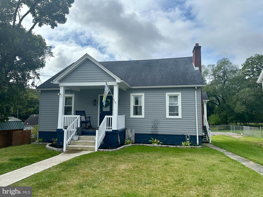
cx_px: 132
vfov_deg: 56.8
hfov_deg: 71.6
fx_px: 182
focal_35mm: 24
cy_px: 98
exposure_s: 1/5263
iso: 80
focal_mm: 6.86
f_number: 1.78
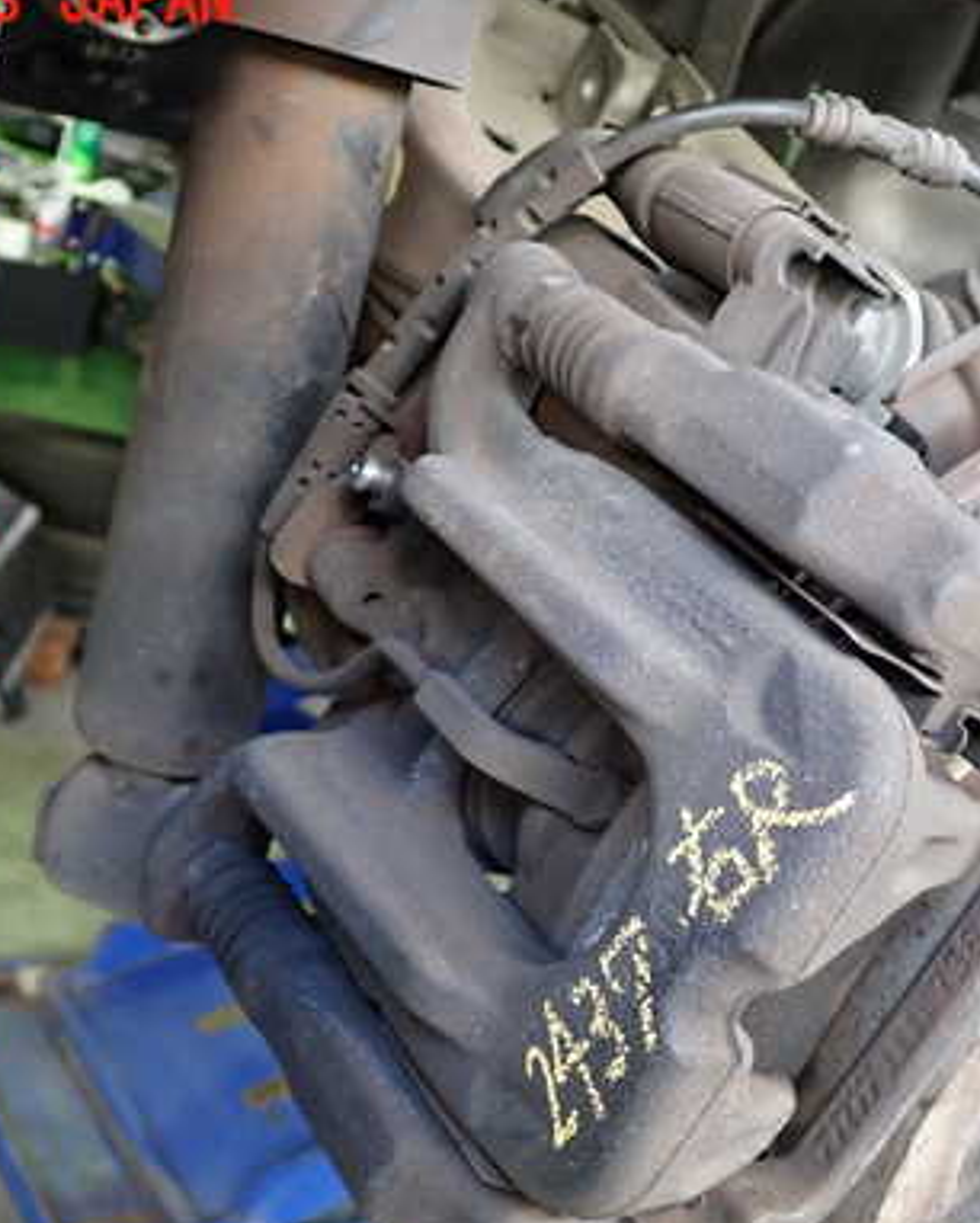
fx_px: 1666
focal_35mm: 46
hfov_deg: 32.6
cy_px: 682
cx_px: 612
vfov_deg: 40.3
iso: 320
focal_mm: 5.4
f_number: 2.3
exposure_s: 1/30
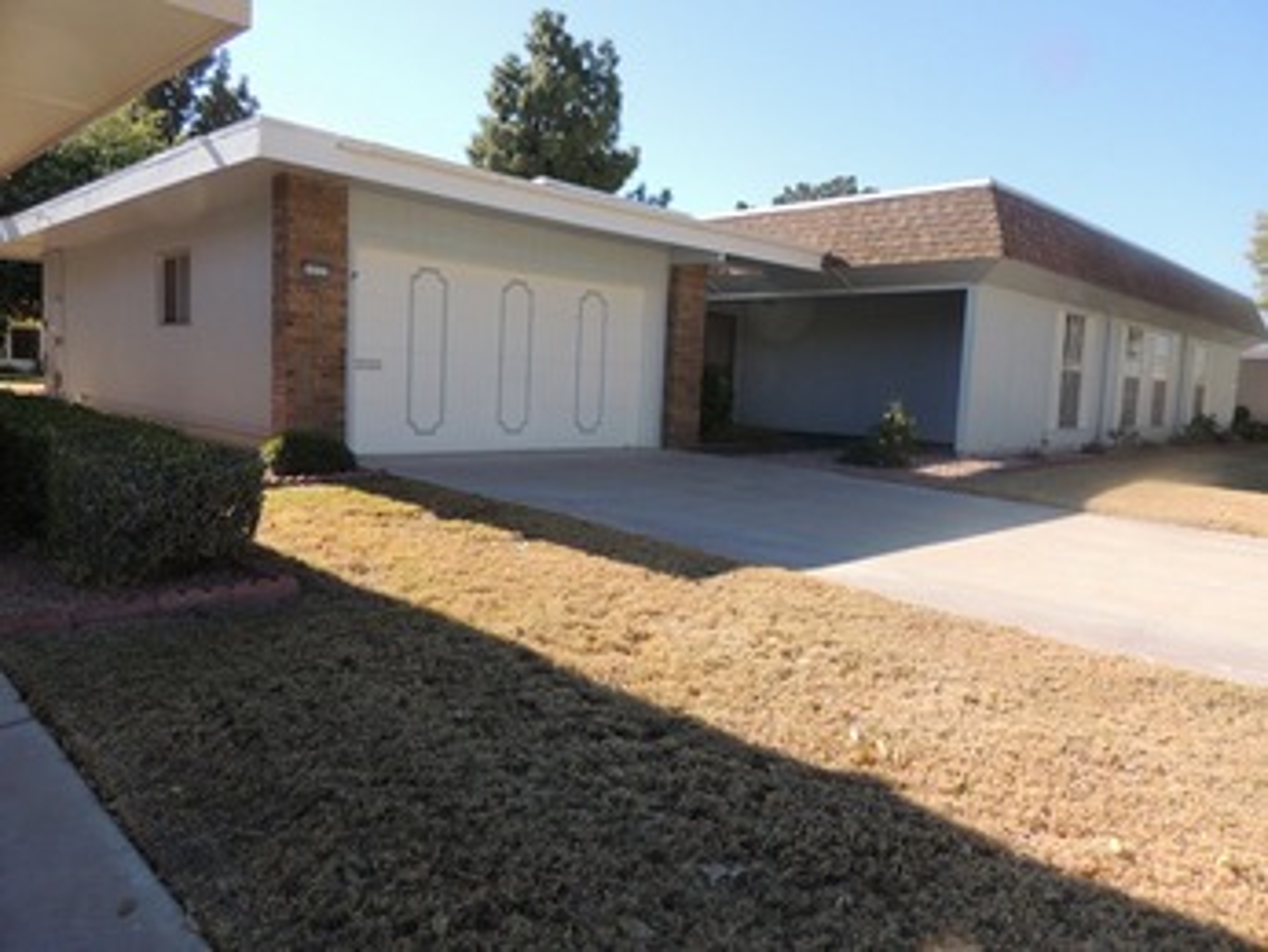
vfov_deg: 56.9
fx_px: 880
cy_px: 476
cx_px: 634
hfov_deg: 71.6
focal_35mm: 24
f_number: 3
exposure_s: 1/640
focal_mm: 4.3
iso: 100
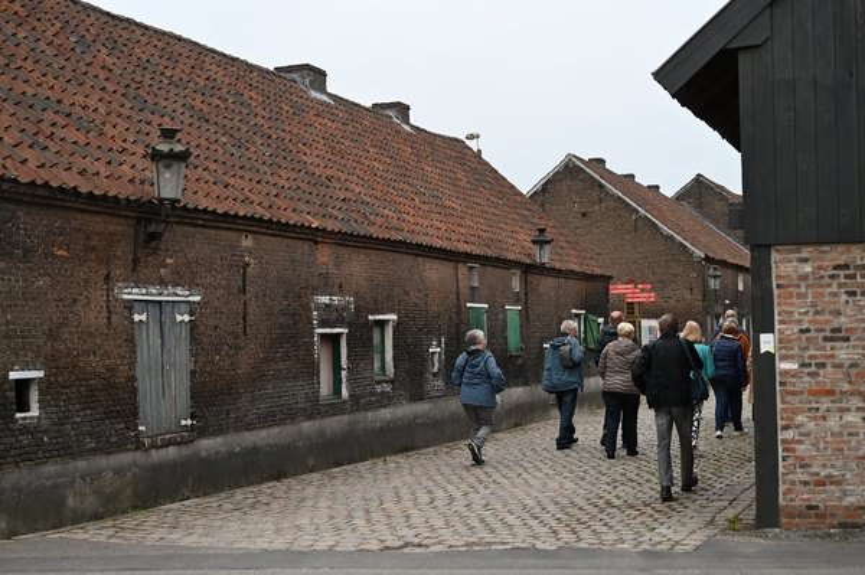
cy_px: 288
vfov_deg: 26.9
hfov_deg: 39.6
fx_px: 1200
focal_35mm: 50
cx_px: 432
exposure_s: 1/250
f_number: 2.8
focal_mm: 50
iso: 400
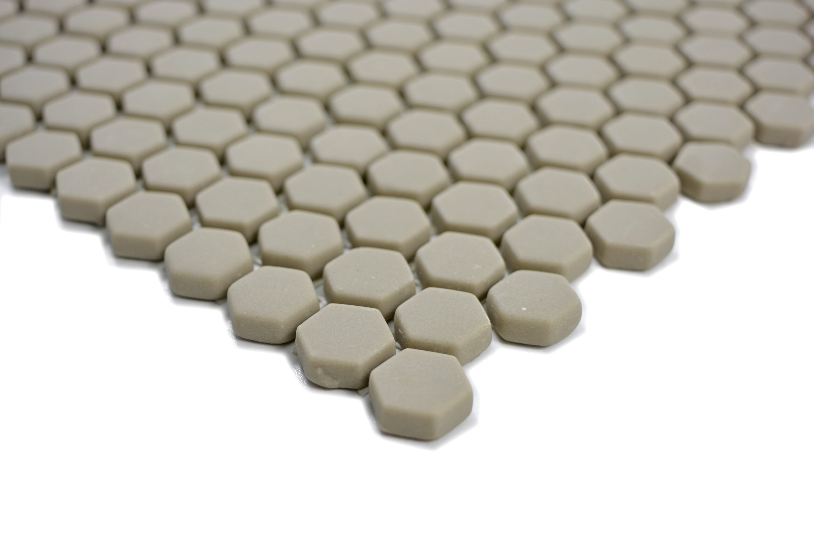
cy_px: 272
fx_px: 1221
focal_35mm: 54
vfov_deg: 25.1
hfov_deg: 36.9
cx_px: 407
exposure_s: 1/50
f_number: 5
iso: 125
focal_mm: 36
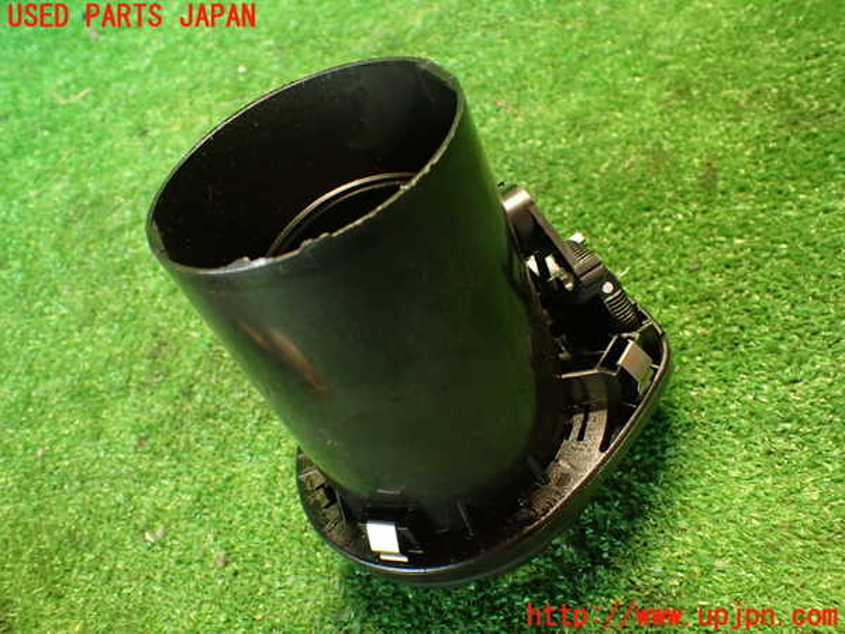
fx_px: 781
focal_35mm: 32
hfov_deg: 56.8
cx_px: 422
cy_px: 317
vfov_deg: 44.2
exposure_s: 1/30
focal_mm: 5.79
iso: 800
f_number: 2.4
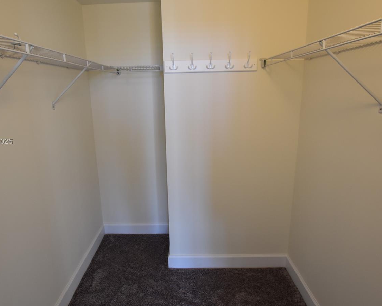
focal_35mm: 20
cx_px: 175
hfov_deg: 80.2
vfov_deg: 68.0
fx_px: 226
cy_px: 142
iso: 400
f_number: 4
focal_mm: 10
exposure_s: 1/60
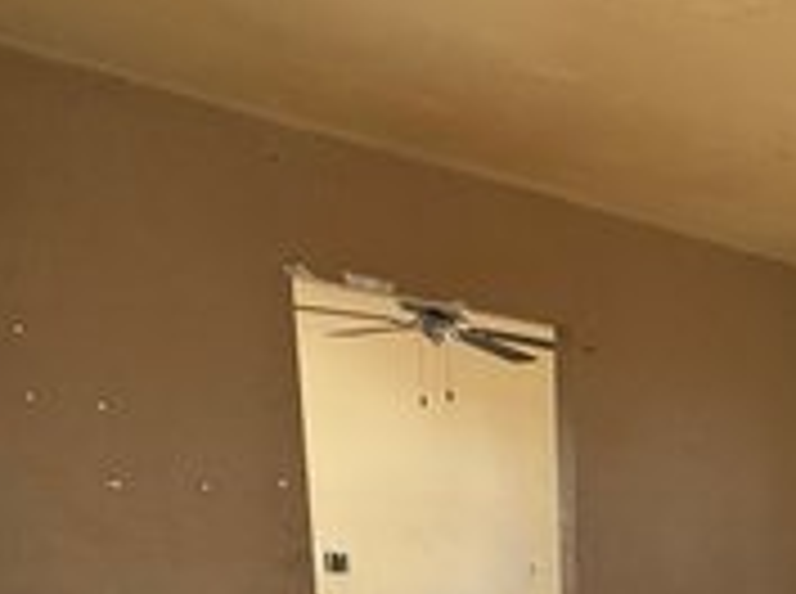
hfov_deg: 30.0
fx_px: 1147
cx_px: 1050
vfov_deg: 24.2
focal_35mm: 50
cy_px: 835
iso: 160
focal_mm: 2.22
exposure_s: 1/99
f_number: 2.2
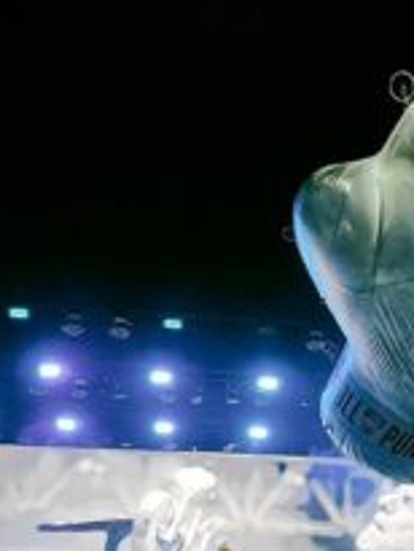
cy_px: 395
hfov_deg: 37.1
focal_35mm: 38
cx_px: 298
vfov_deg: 47.6
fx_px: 605
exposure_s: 1/60
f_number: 1.8
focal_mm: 1.57
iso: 250
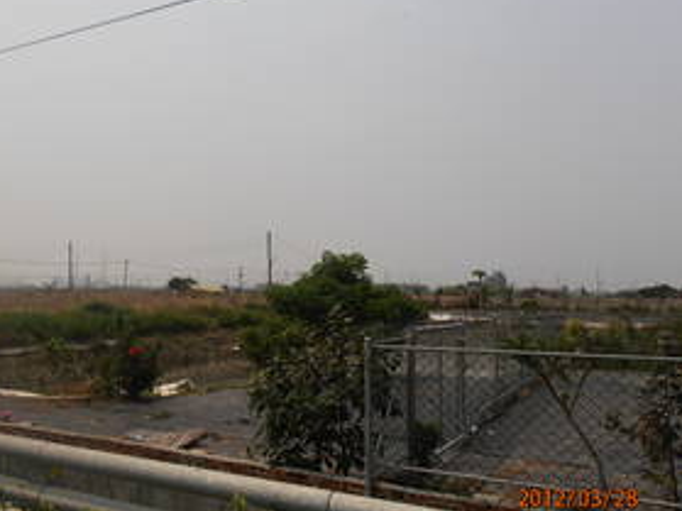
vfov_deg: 45.4
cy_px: 237
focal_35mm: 31
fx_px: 610
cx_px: 257
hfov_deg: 57.7
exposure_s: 1/640
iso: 80
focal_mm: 4.2
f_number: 7.9
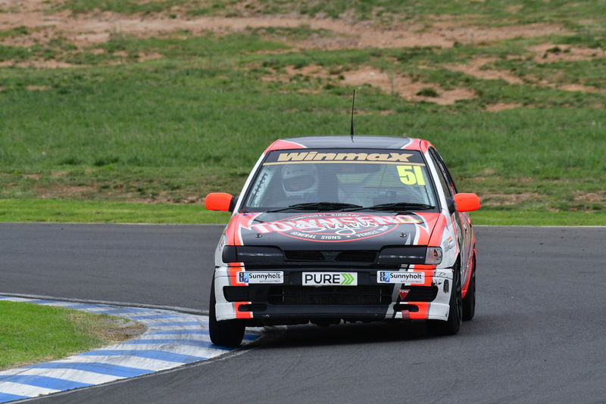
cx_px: 303
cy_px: 202
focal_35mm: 660
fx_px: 11113
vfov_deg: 2.1
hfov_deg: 3.1
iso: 800
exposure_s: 1/640
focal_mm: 440
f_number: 11
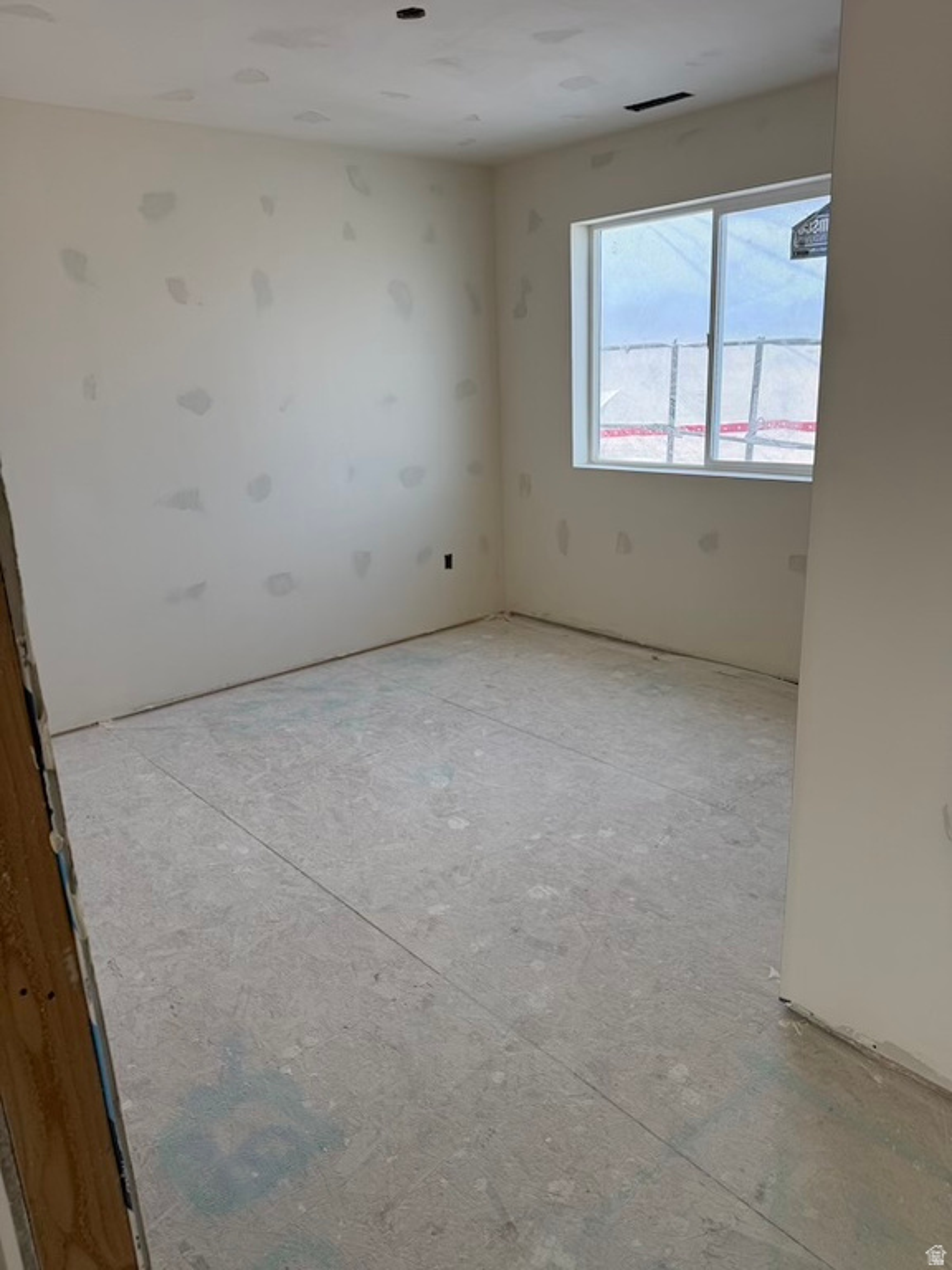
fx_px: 880
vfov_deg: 71.6
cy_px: 635
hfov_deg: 56.8
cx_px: 476
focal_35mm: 24
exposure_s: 1/358
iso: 100
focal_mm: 6.76
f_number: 1.78
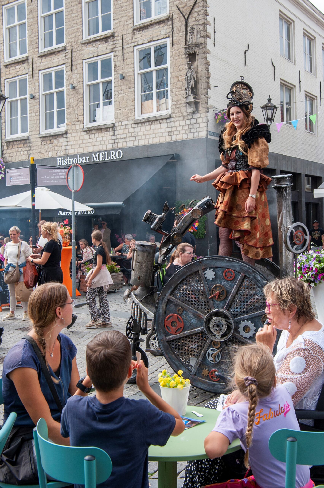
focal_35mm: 34
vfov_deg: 55.8
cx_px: 162
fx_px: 460
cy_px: 244
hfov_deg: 38.8
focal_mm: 34
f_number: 10
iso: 400
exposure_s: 1/400
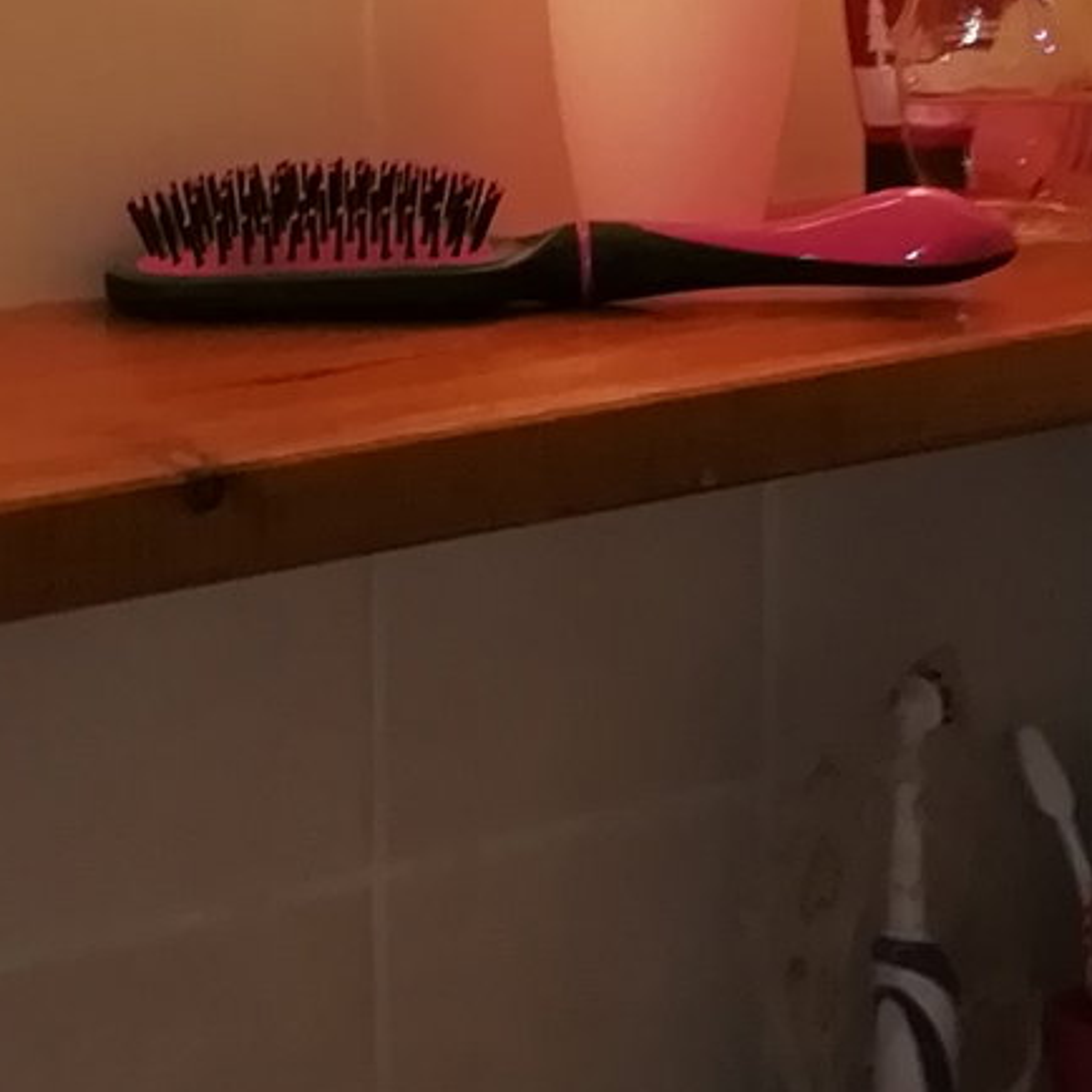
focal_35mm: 139
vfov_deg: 12.5
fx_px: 4961
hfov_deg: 12.6
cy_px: 162
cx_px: 418
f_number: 2.2
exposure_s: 1/50
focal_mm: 3.21
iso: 64
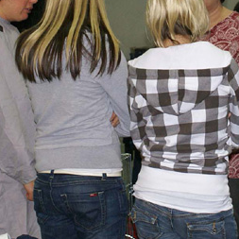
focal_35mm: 161
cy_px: 11
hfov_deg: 10.8
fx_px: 1258
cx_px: 180
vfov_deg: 10.8
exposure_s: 1/60
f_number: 5.6
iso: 400
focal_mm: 40
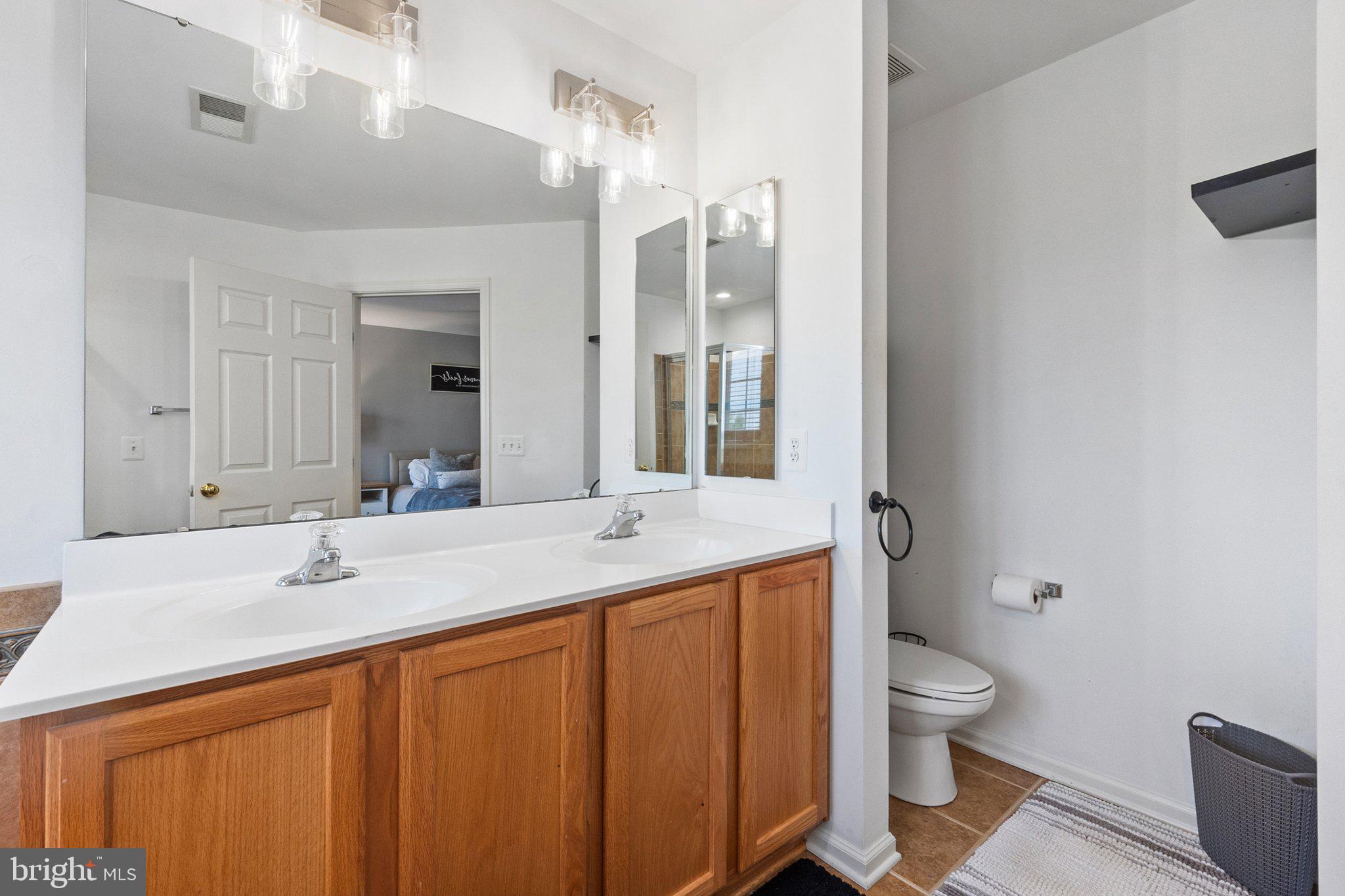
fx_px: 560
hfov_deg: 100.4
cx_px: 672
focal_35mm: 15
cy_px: 448
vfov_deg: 77.3
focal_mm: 10
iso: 640
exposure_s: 1/8
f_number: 8
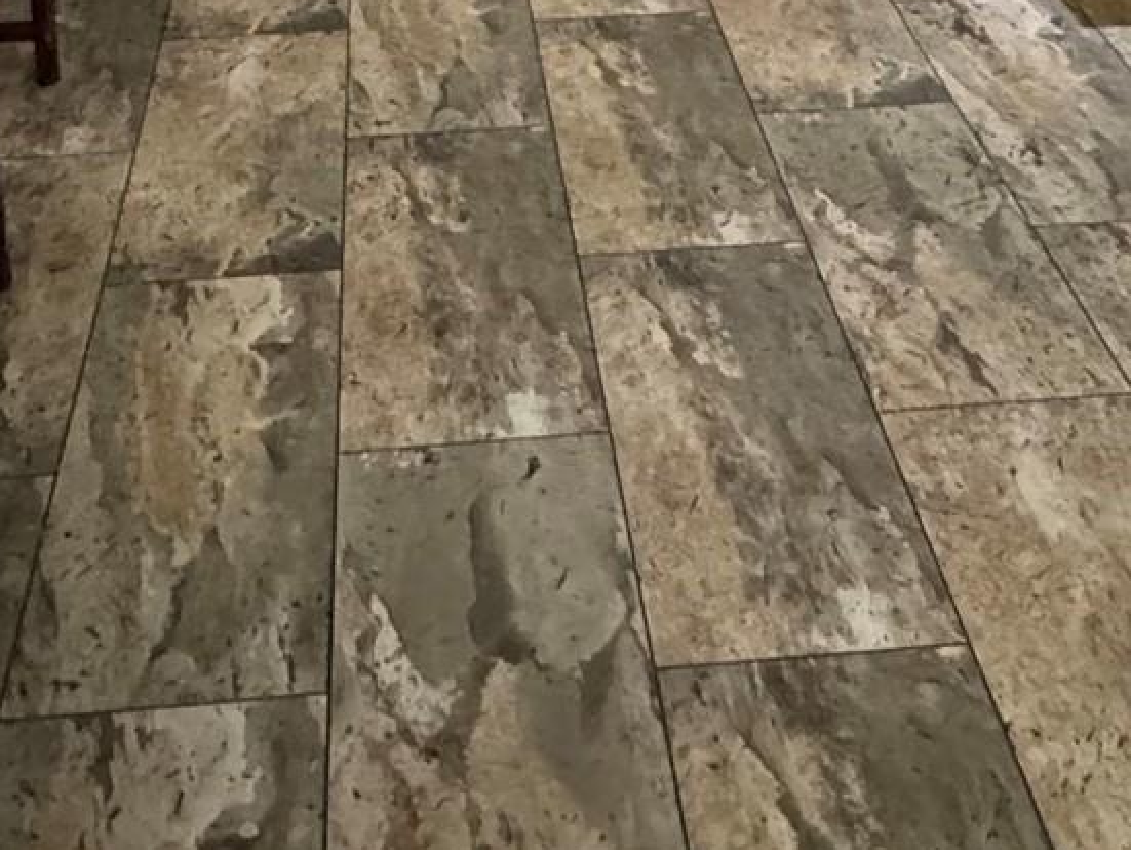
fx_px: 1700
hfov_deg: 36.8
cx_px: 509
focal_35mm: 52
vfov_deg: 20.0
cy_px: -700
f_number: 2.2
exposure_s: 1/40
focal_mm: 2.22
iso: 1250
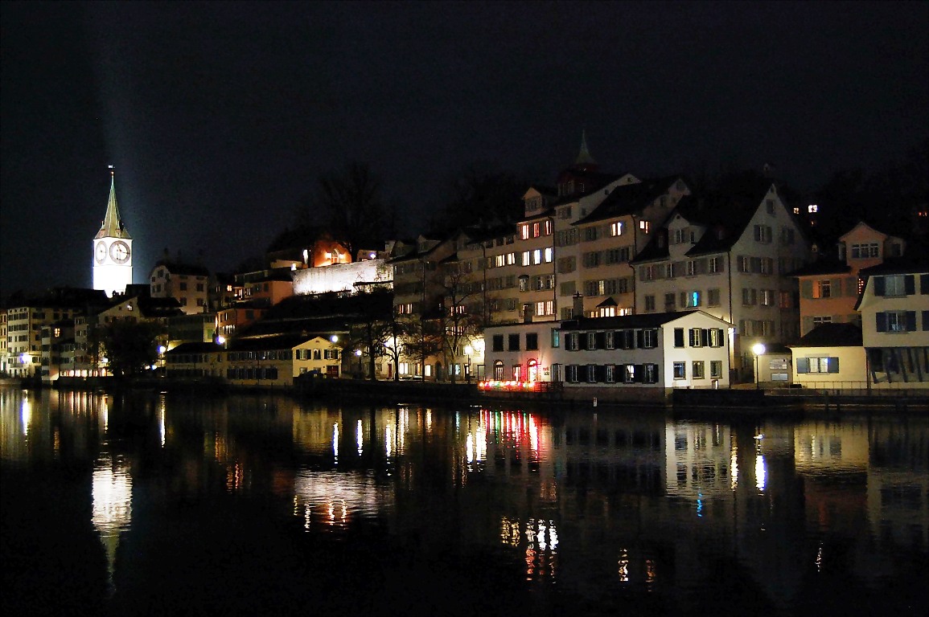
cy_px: 308
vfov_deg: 34.1
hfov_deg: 49.6
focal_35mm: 39
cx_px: 464
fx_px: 1006
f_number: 4
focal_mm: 26
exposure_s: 1/5
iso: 1600
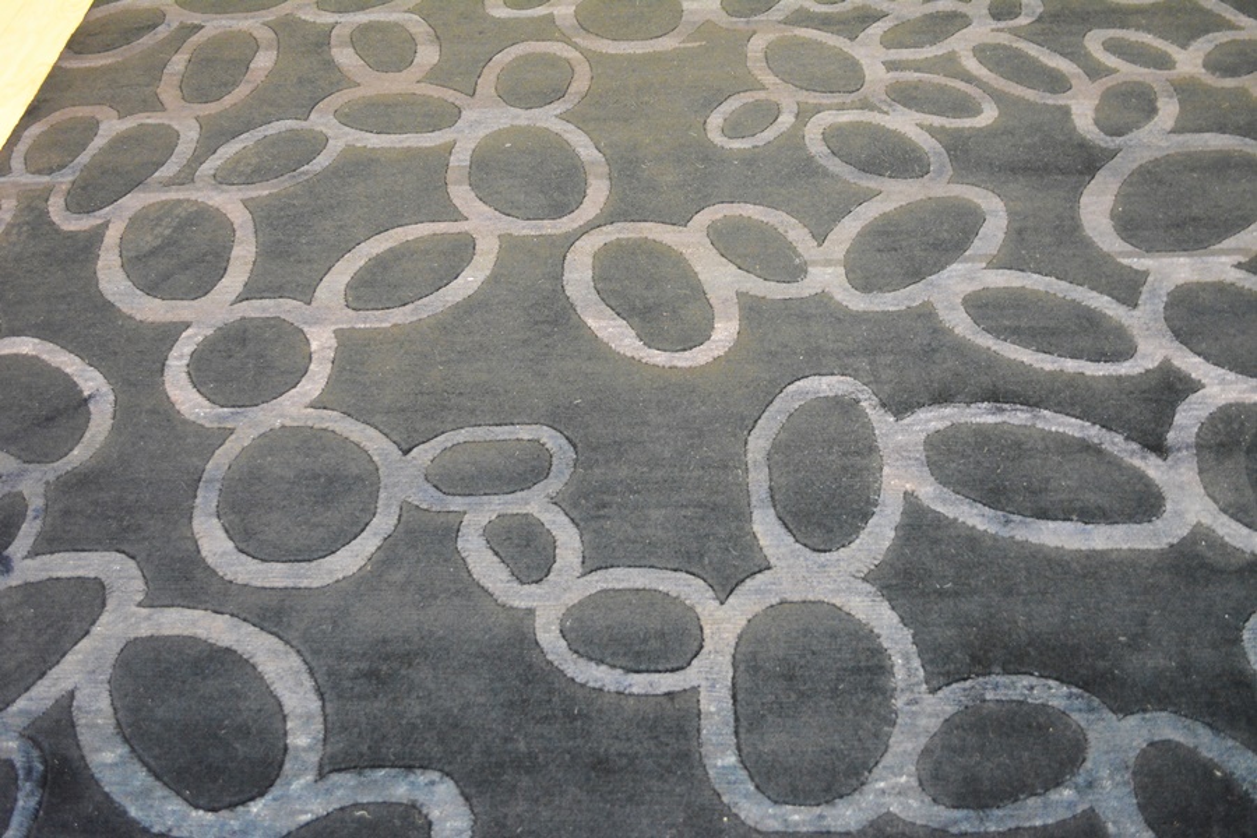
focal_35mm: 33
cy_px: 419
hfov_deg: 57.2
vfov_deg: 40.0
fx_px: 1152
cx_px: 628
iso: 2500
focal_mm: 22
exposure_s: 1/30
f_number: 4
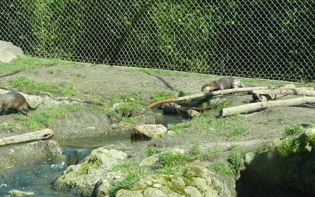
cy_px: 115
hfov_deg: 19.1
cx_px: 107
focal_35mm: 109
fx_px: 936
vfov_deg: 12.0
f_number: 3.8
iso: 250
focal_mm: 8.5
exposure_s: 1/500
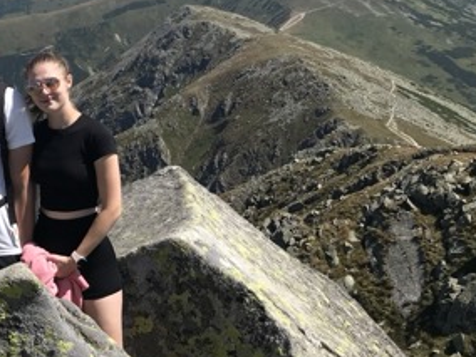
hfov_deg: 28.9
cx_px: 8
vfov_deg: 23.2
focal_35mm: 63
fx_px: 866
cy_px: 139
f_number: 1.8
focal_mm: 3.99
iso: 20
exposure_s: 1/2227
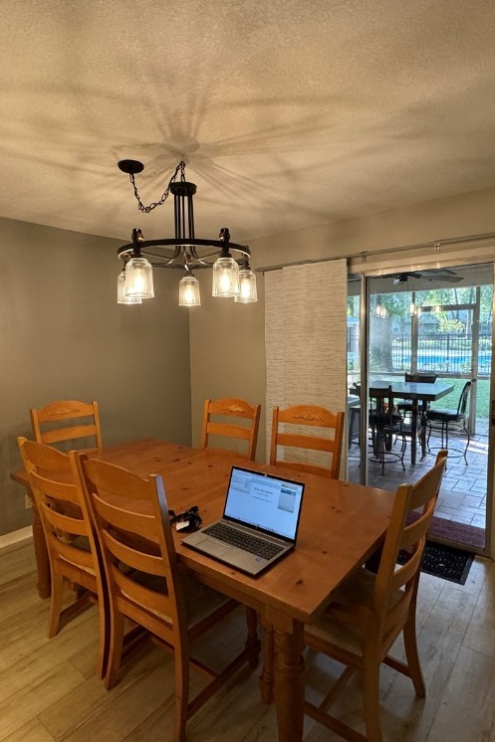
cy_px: 372
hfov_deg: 61.9
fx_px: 413
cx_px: 235
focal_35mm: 20
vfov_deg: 84.0
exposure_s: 1/60
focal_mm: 2.22
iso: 500
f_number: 2.2
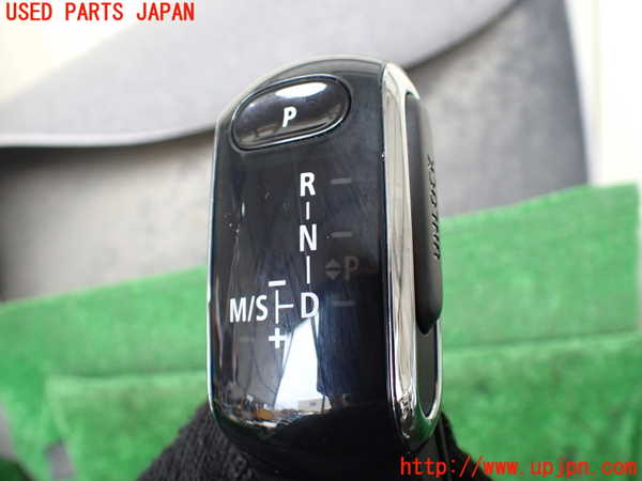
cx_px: 321
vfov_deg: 46.8
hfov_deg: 60.0
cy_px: 240
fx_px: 556
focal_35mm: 30
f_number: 2.3
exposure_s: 1/125
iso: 400
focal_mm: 5.4
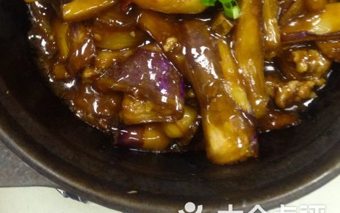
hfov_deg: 40.3
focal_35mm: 50
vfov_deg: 25.1
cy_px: 22
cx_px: 171
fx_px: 464
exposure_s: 1/20
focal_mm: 4.28
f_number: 2.4
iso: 125
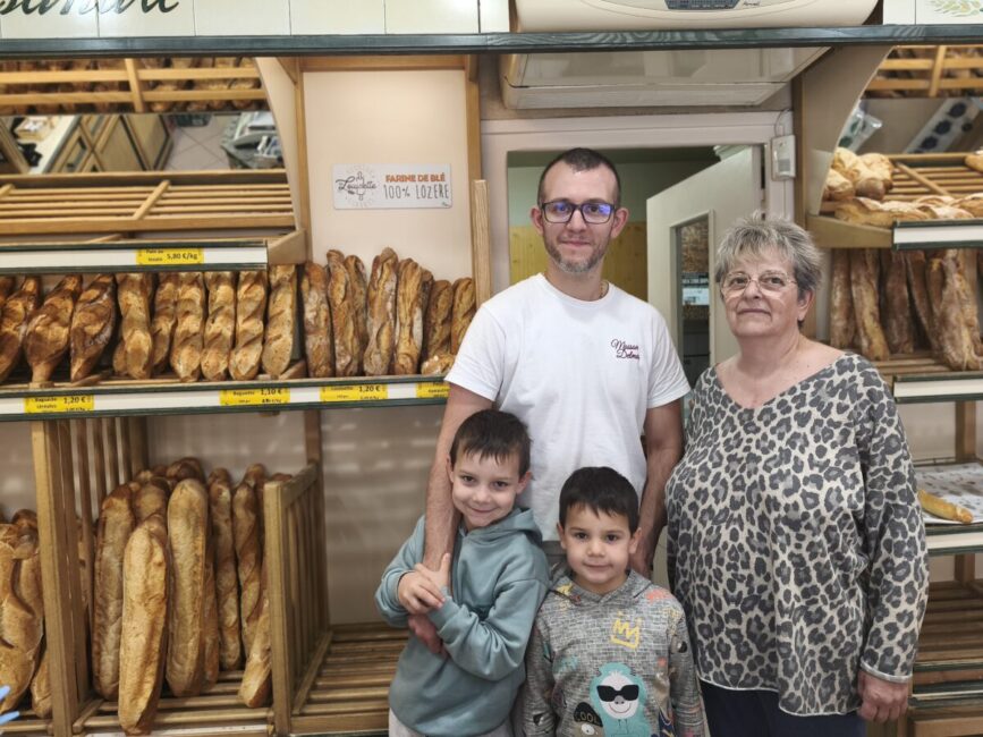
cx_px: 492
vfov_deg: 58.9
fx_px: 653
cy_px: 368
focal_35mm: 23
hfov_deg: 73.9
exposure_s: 1/100
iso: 320
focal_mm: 6.18
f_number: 1.65
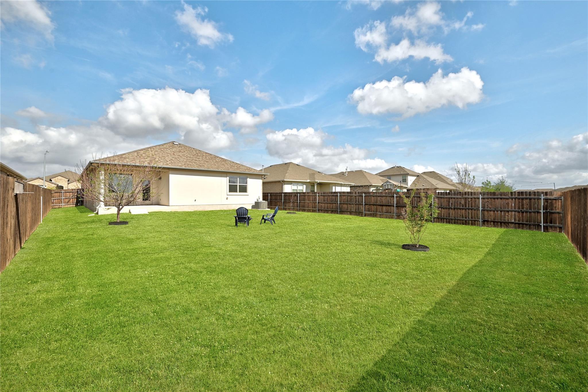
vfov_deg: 81.2
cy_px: 196
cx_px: 294
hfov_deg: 104.3
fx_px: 229
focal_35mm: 14
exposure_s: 1/400
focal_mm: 14
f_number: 10
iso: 400
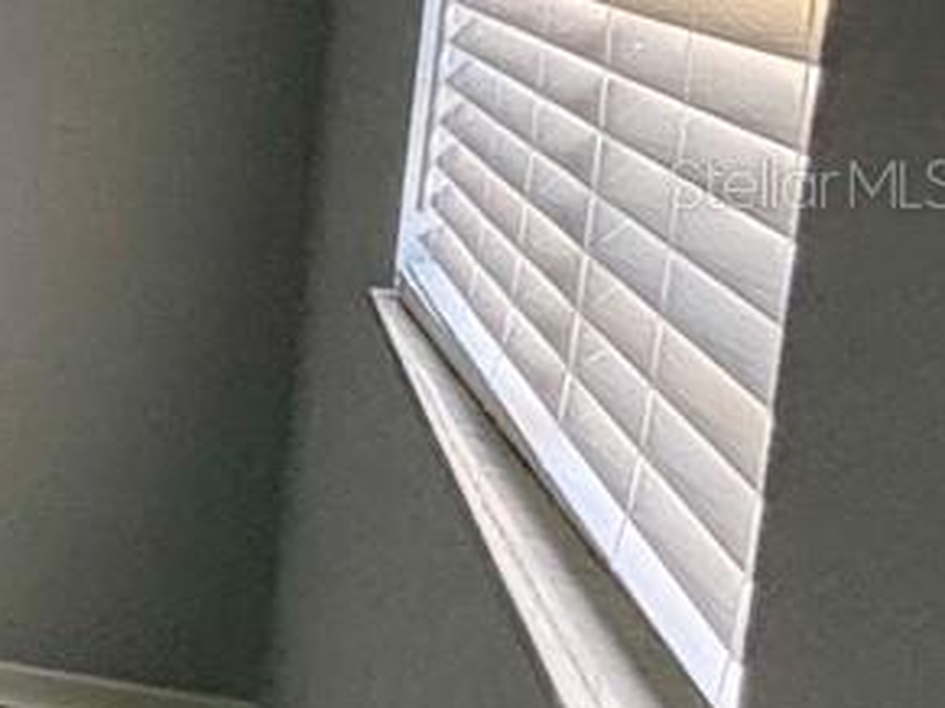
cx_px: -1624
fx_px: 2101
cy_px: 182
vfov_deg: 19.0
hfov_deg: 13.0
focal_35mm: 77
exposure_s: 1/60
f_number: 2.2
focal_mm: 2.22
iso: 200
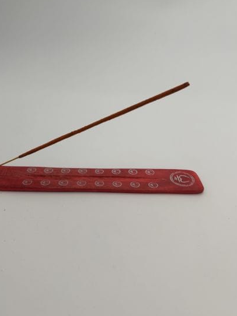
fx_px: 292
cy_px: 140
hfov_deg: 43.9
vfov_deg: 56.7
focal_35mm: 32
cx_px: 96
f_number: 1.5
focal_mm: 5.7
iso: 50
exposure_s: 1/1196
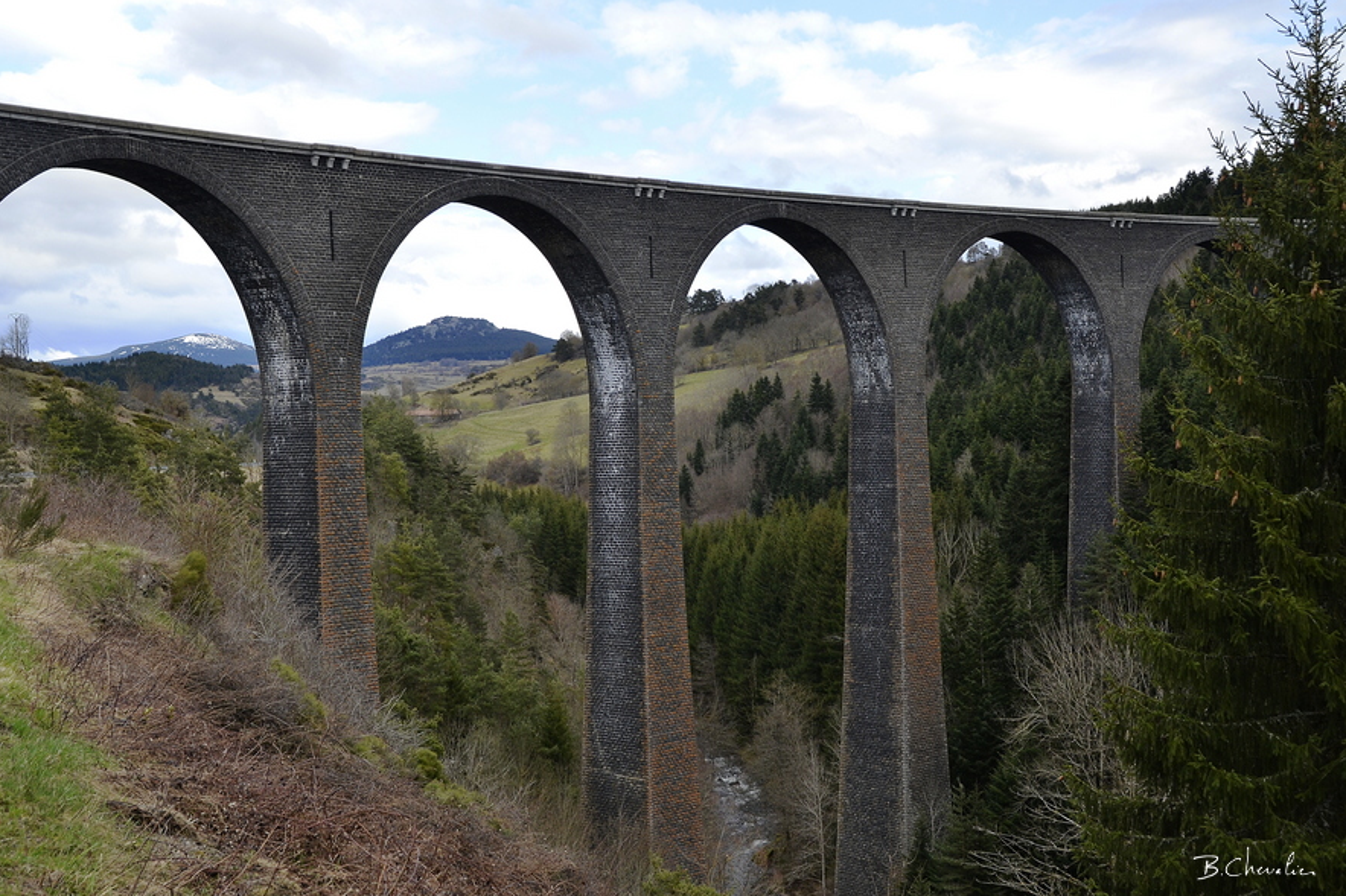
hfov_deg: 44.0
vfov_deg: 30.2
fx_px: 1664
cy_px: 443
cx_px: 662
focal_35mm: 45
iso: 400
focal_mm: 29
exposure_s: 1/400
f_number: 8
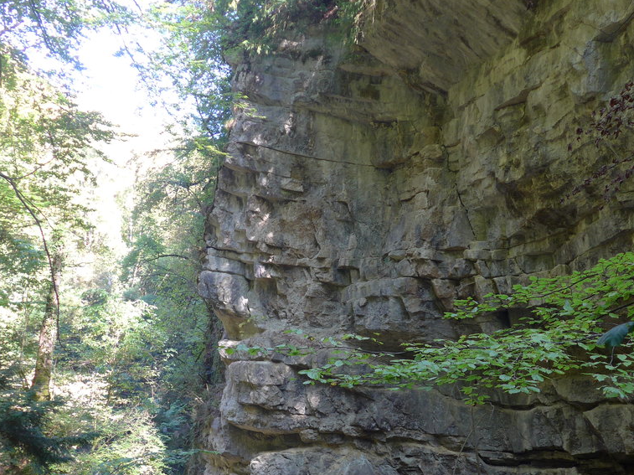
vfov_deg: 30.9
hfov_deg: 41.2
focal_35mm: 46
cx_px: 351
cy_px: 360
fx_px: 842
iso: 100
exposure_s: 1/60
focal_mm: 6
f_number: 2
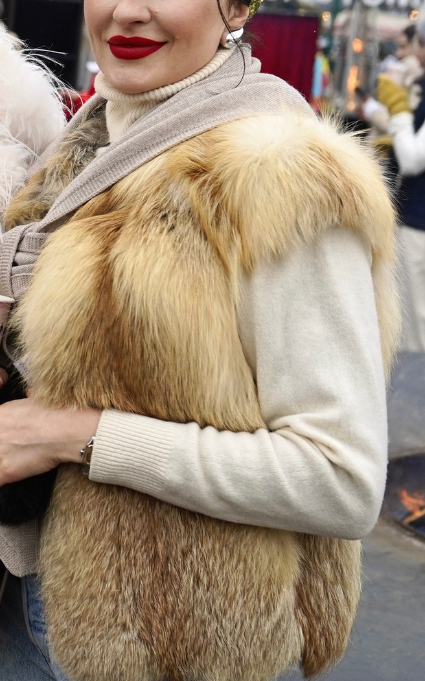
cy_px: 233
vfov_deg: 23.7
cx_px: -190
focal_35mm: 87
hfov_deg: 14.2
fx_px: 1613
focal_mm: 35
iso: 400
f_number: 4
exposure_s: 1/640
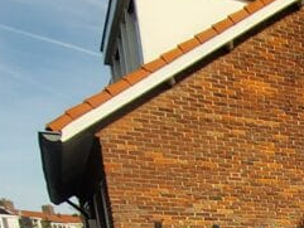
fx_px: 597
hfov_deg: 20.7
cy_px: 406
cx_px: 536
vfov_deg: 17.6
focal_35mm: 68
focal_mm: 1.66
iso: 100
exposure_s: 1/1468
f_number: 2.2
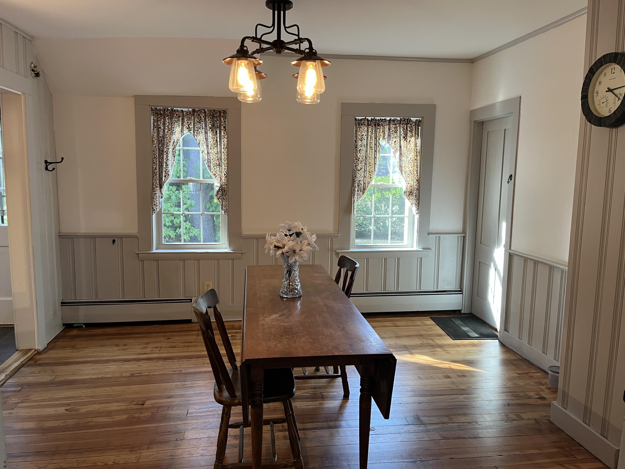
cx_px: 312
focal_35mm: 26
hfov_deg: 67.3
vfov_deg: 53.1
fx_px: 469
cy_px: 234
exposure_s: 1/60
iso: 100
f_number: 1.6
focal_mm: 5.1
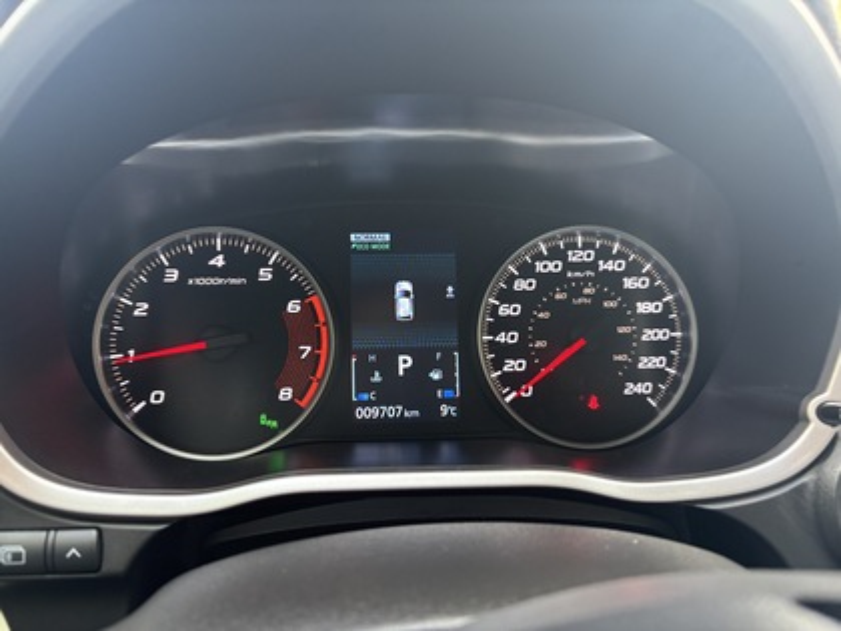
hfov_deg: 67.3
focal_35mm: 26
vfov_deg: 53.1
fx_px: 632
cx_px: 420
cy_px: 316
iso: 160
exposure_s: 1/61
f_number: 1.6
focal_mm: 5.96
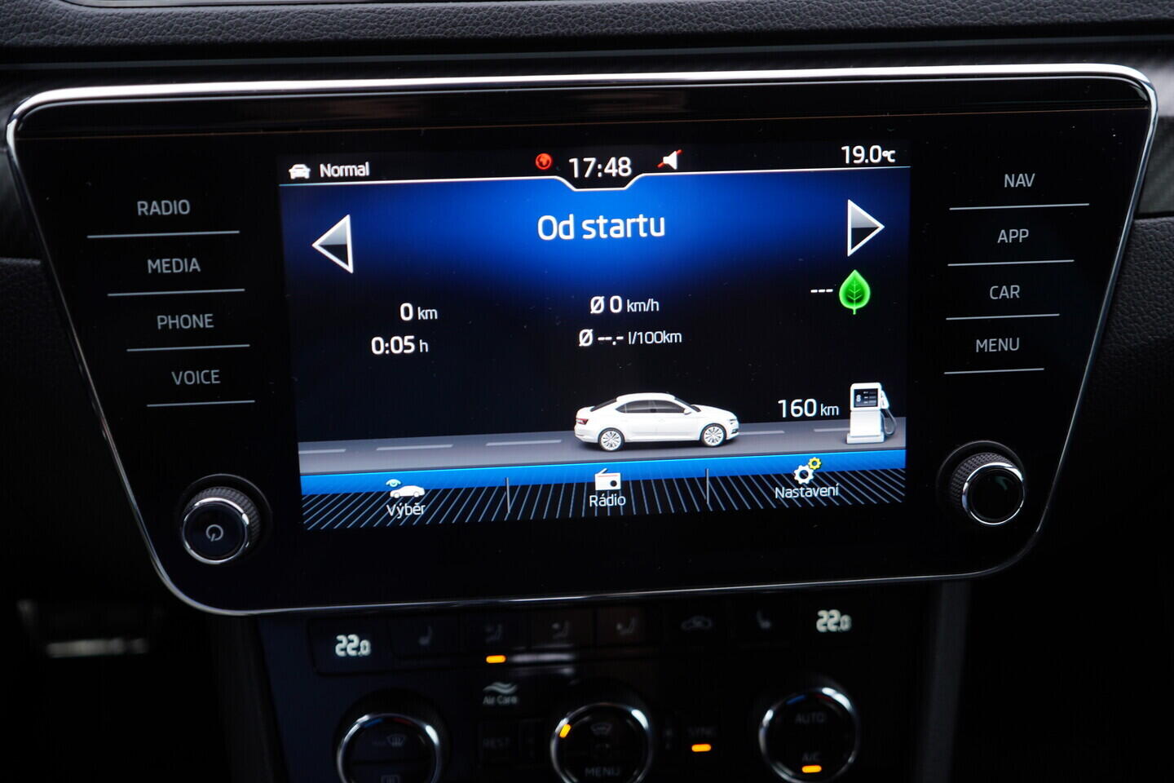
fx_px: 1174
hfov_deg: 53.1
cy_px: 392
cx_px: 587
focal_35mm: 36
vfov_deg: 36.9
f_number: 2.8
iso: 125
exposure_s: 1/40
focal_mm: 24
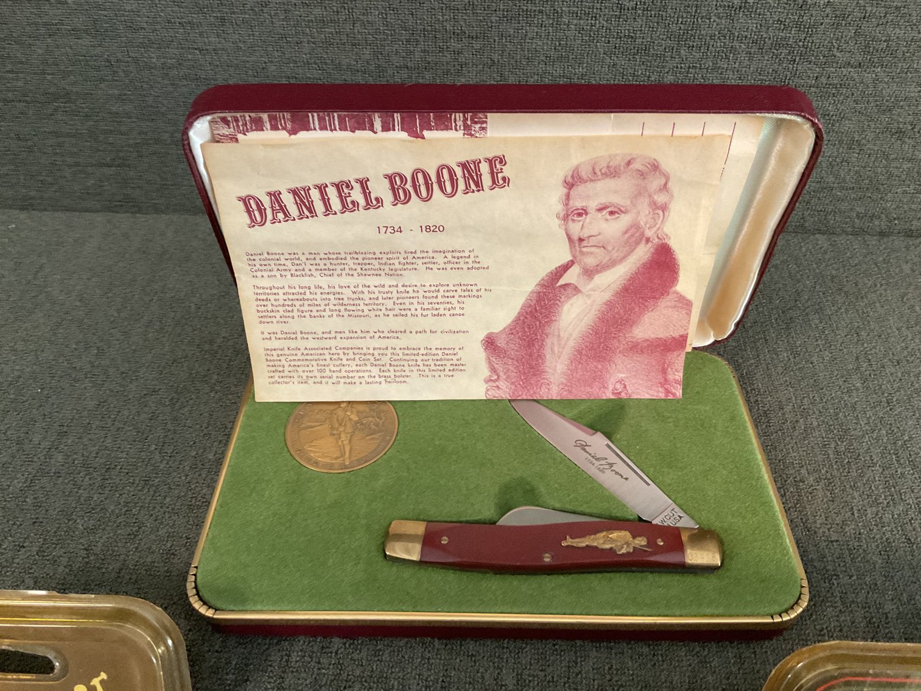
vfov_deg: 48.2
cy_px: 346
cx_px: 460
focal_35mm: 29
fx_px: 772
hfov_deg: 61.7
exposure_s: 1/60
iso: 200
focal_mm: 3
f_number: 1.8
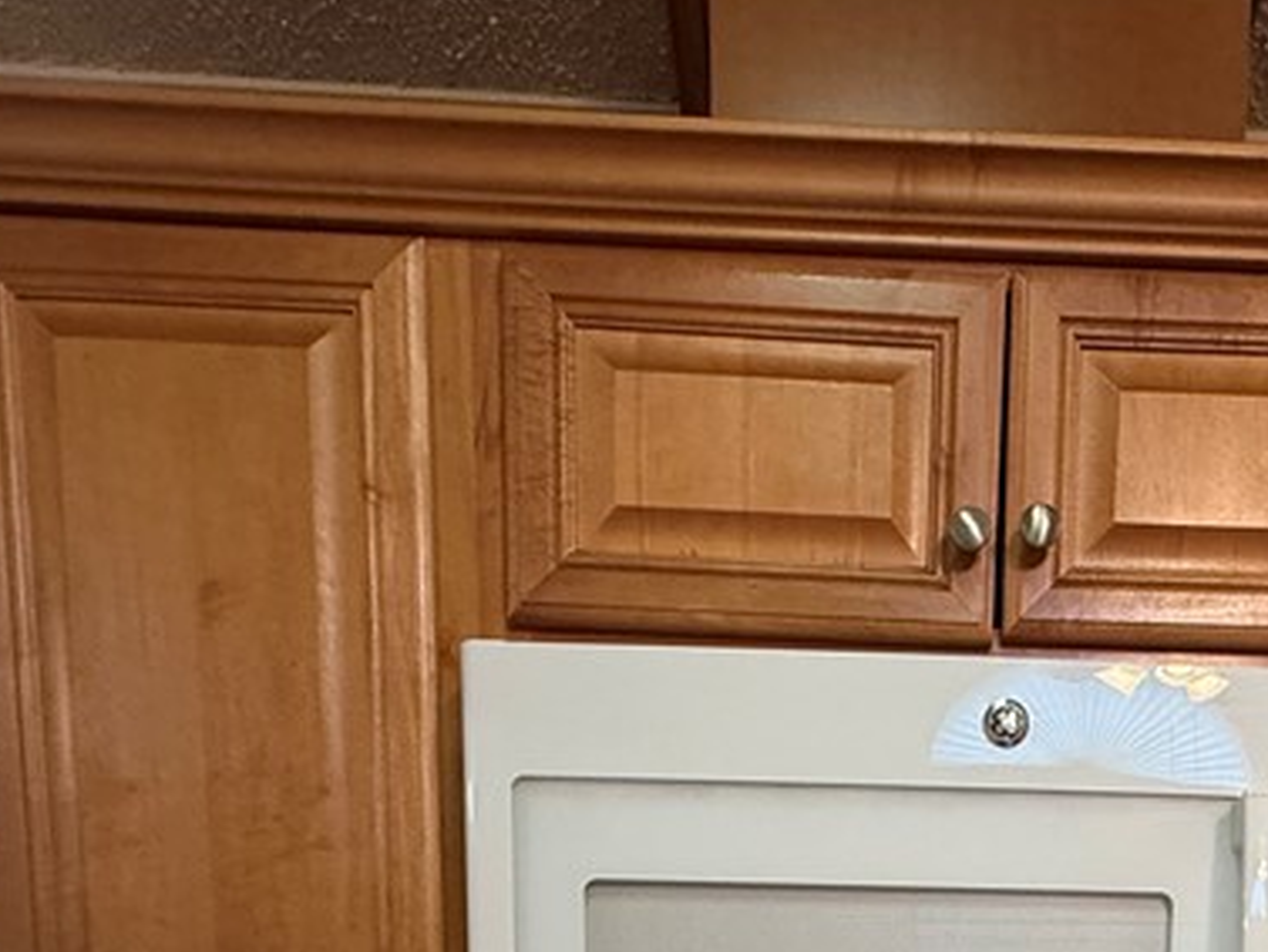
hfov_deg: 47.5
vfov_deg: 29.7
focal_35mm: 38
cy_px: 1258
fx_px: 1392
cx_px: 918
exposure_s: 1/60
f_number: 2.2
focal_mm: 2.22
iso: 320
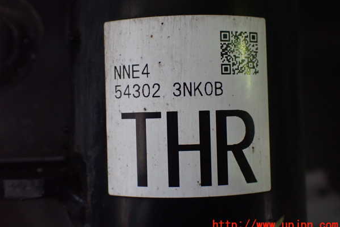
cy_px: 104
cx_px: 170
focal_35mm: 46
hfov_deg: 42.7
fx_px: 434
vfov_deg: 29.2
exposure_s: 1/40
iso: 1000
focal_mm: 7.84
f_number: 2.9
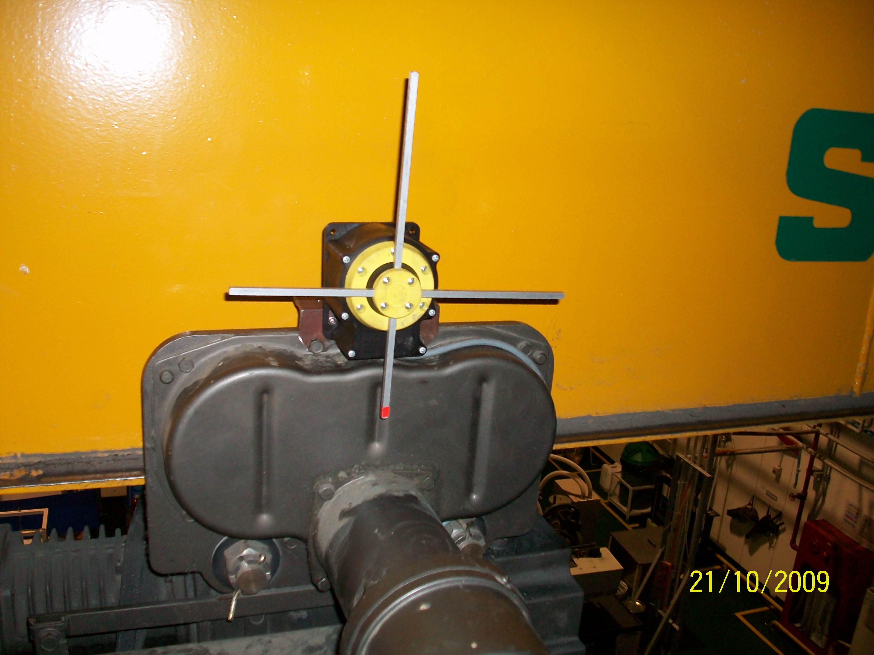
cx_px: 437
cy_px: 328
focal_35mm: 34
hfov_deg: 54.0
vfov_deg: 41.8
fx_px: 858
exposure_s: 1/60
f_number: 2.8
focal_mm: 5.7
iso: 120
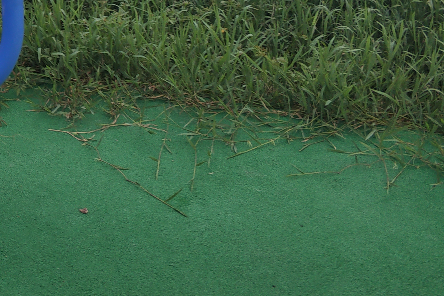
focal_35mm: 72
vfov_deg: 18.0
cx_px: -72
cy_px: -61
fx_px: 888
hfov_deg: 25.5
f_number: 1.8
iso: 147
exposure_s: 1/209
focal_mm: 3.82
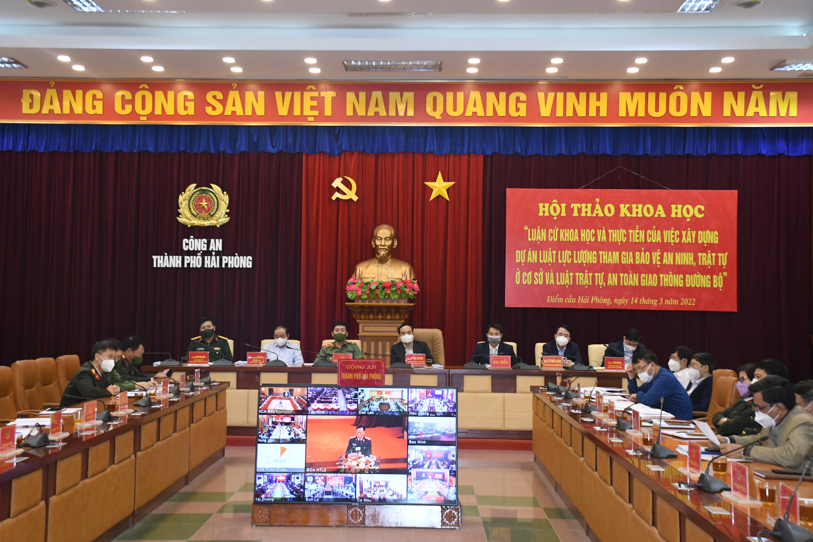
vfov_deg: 25.8
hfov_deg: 37.9
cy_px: 271
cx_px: 406
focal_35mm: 52
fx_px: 1186
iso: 2500
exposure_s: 1/125
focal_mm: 35
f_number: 5.6
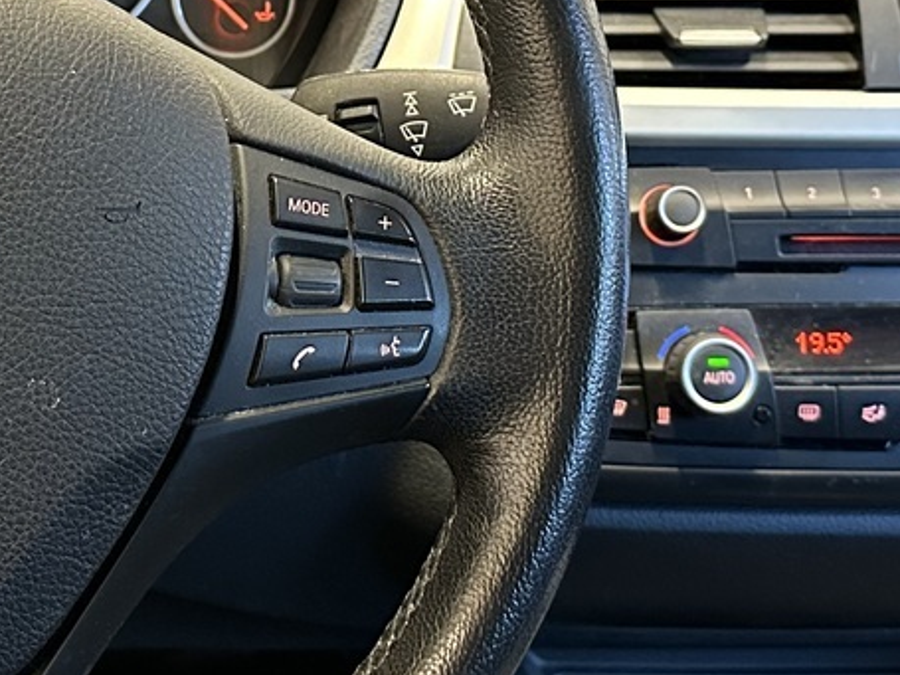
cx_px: 235
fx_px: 1975
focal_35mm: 76
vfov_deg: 19.2
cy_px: 154
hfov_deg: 25.4
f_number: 1.78
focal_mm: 6.86
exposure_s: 1/43
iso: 1000
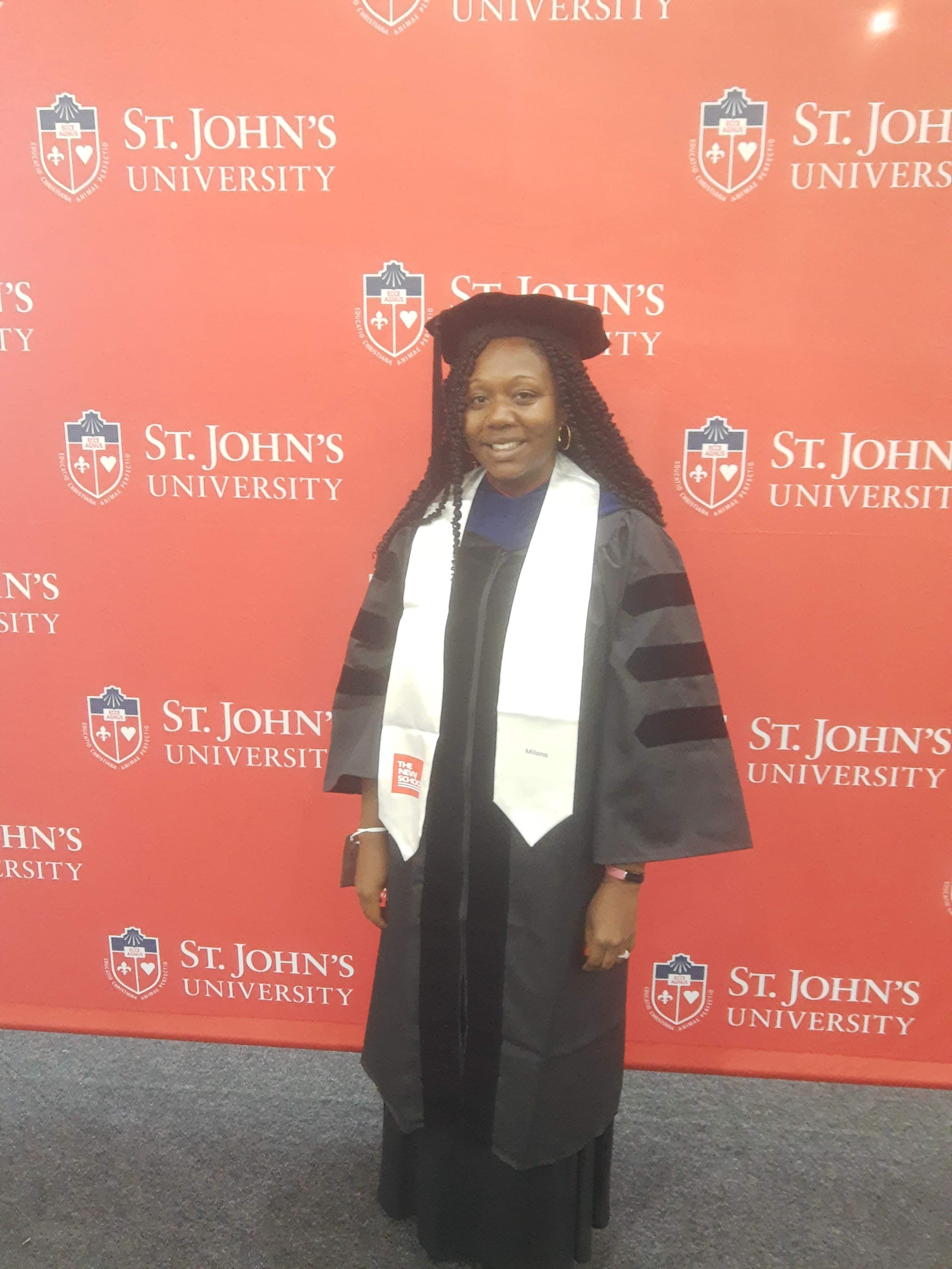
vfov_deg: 67.3
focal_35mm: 26
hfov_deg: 53.1
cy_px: 634
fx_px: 953
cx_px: 476
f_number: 1.8
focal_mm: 3.95
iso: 591
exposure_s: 1/50
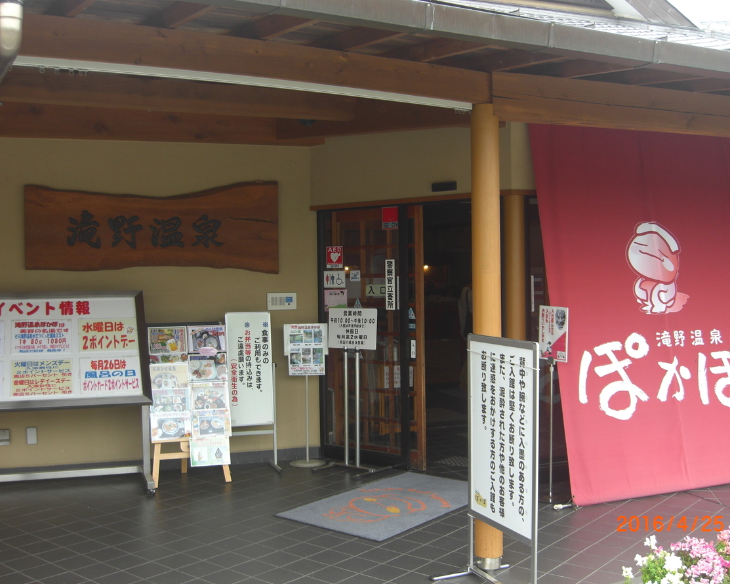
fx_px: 864
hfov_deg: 45.8
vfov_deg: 37.3
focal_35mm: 40
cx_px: 378
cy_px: 289
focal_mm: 7.9
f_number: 2.8
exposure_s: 1/160
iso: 80
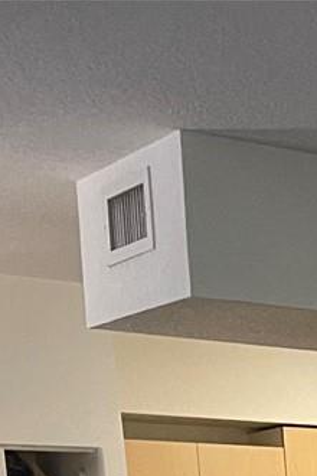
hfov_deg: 9.2
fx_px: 1664
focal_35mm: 126
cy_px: 864
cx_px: 875
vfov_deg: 14.3
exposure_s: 1/60
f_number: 1.6
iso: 400
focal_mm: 5.1
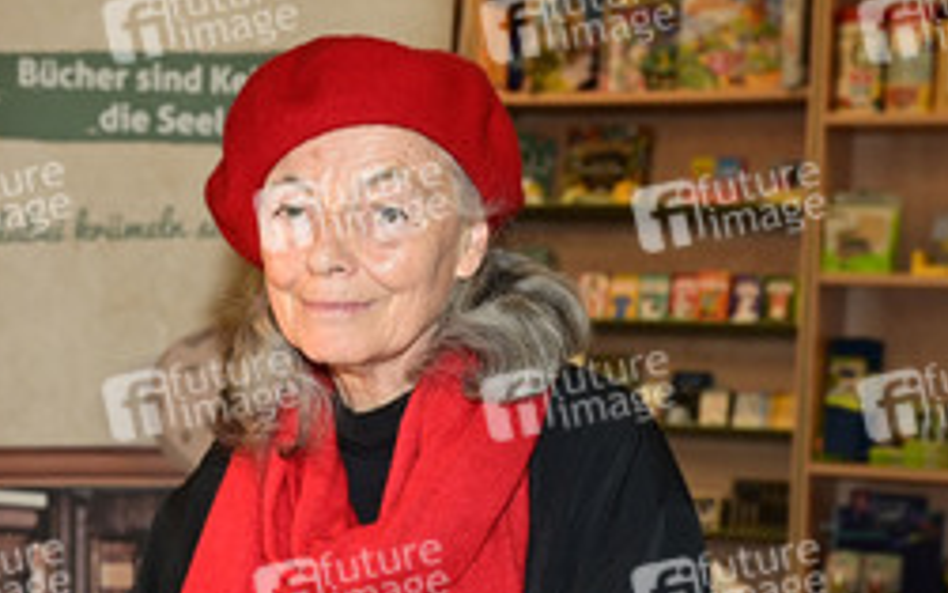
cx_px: 251
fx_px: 1990
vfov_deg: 16.8
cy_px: 491
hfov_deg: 26.5
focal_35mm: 77
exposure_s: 1/200
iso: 1250
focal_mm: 42
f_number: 5
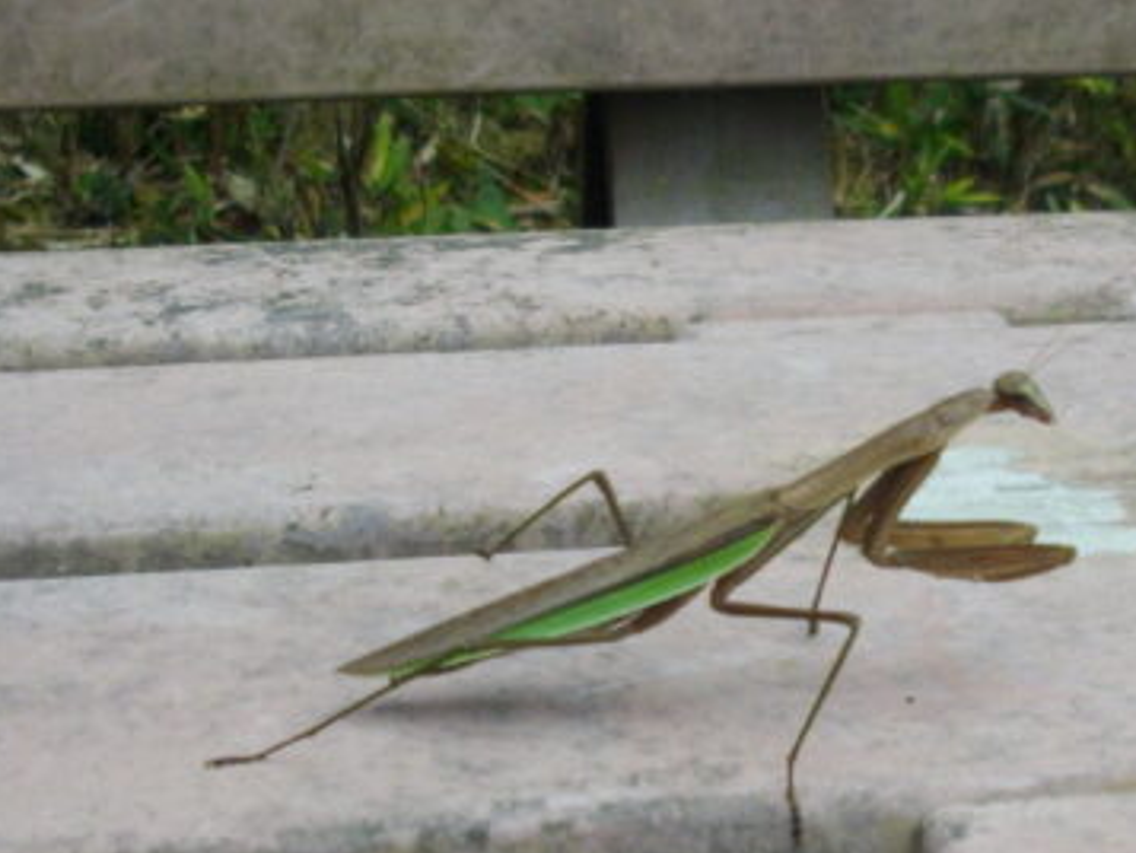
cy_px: 582
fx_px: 3480
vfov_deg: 13.9
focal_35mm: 106
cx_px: 694
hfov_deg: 18.5
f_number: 2.8
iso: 100
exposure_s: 1/400
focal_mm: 6.2
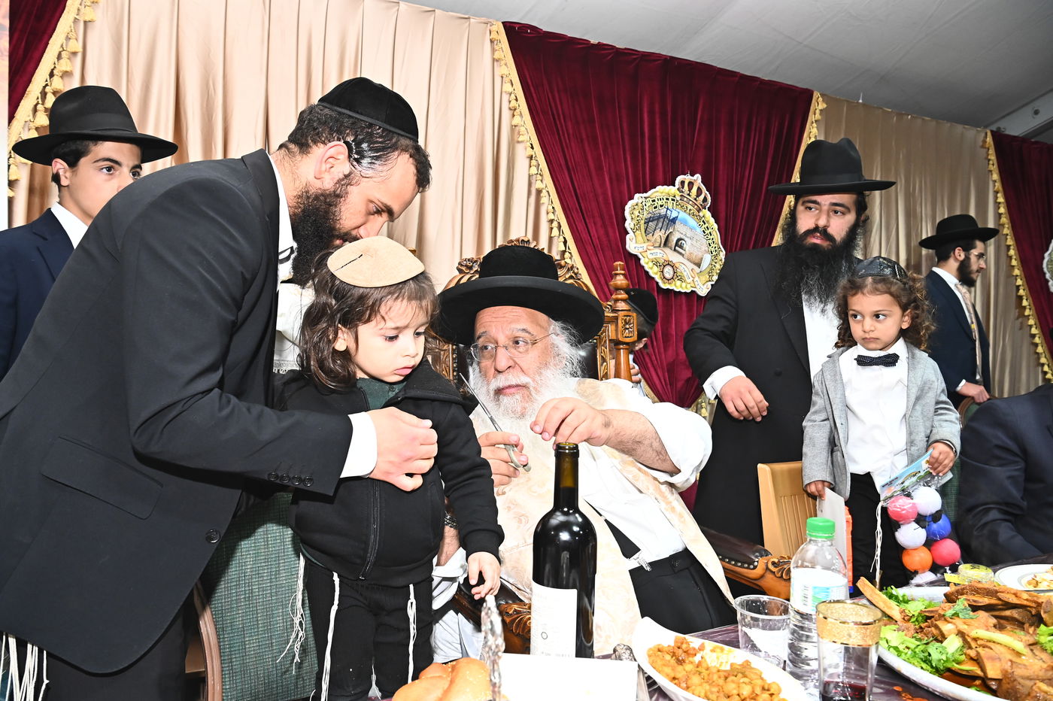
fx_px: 848
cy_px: 350
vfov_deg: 44.9
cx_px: 526
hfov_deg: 63.7
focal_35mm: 29
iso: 2000
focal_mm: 29
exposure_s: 1/200
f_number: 7.1
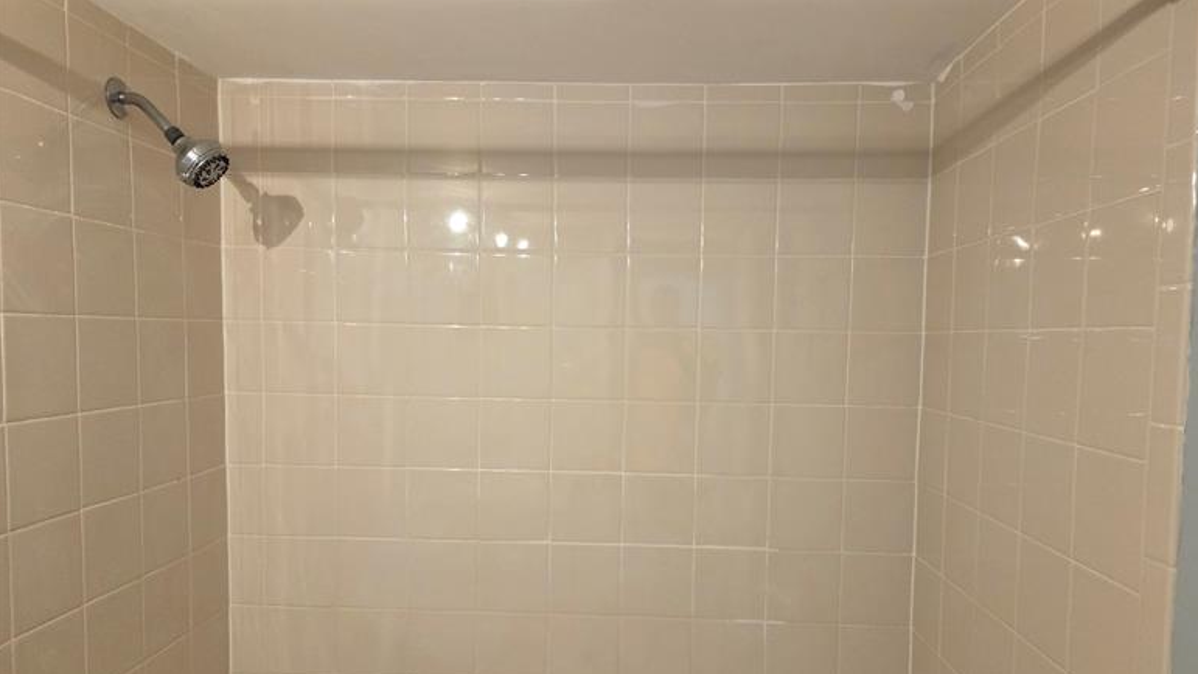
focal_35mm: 26
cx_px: 617
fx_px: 826
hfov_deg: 71.9
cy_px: 390
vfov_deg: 44.3
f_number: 1.8
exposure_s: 1/120
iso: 800
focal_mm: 5.4
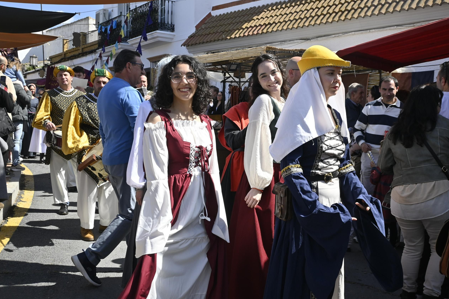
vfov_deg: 36.0
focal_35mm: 37
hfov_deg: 51.9
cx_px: 229
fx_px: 462
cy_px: 149
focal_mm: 24
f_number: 6.3
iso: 250
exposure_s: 1/800
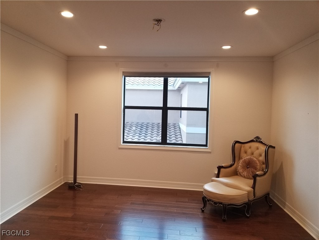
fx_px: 240
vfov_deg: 53.1
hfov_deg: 67.3
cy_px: 120
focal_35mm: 26
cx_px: 160
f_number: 1.7
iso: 125
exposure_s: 1/60
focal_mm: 4.25
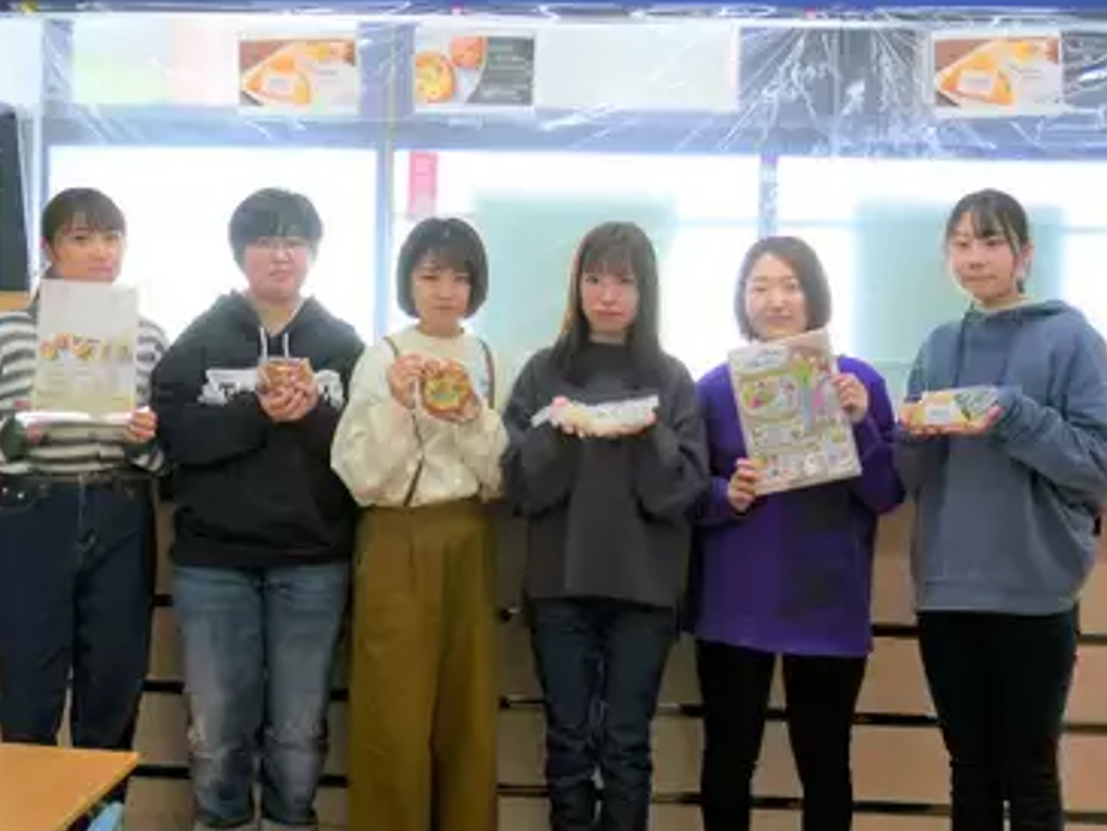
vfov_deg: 31.5
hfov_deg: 40.9
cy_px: 337
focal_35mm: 46
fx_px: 1472
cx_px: 416
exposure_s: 1/60
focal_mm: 14
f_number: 4
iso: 320
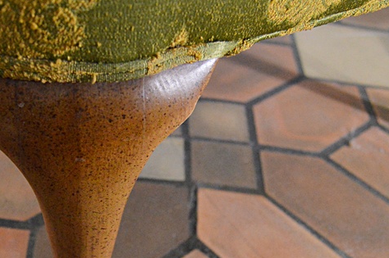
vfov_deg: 23.5
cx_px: 120
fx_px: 615
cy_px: 194
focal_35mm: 57
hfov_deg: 34.6
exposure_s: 1/60
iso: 2500
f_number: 3.5
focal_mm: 18
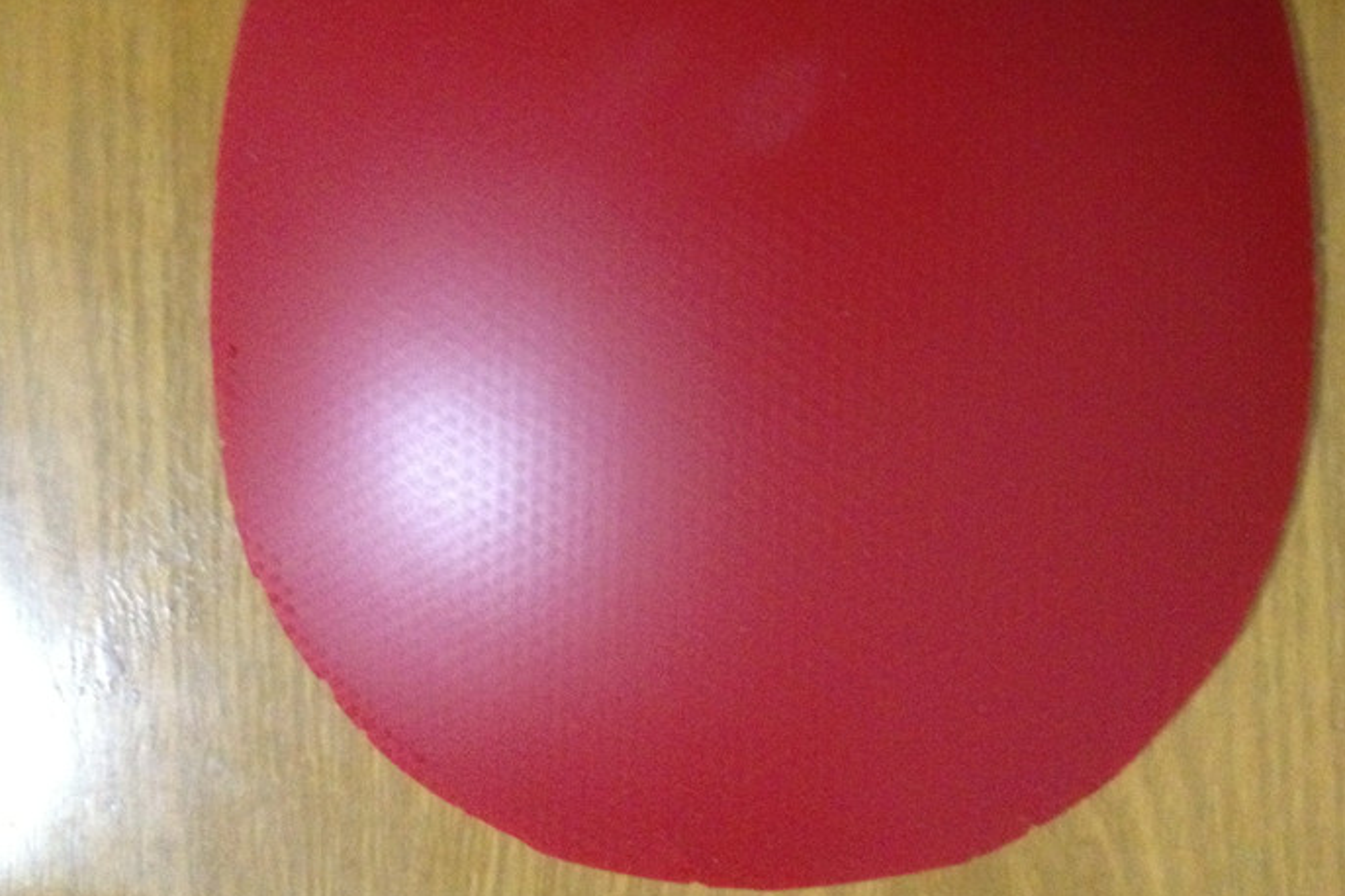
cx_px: 738
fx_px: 1681
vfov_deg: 29.7
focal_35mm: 45
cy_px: 308
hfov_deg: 43.6
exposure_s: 1/17
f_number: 2.4
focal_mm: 4.28
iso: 800
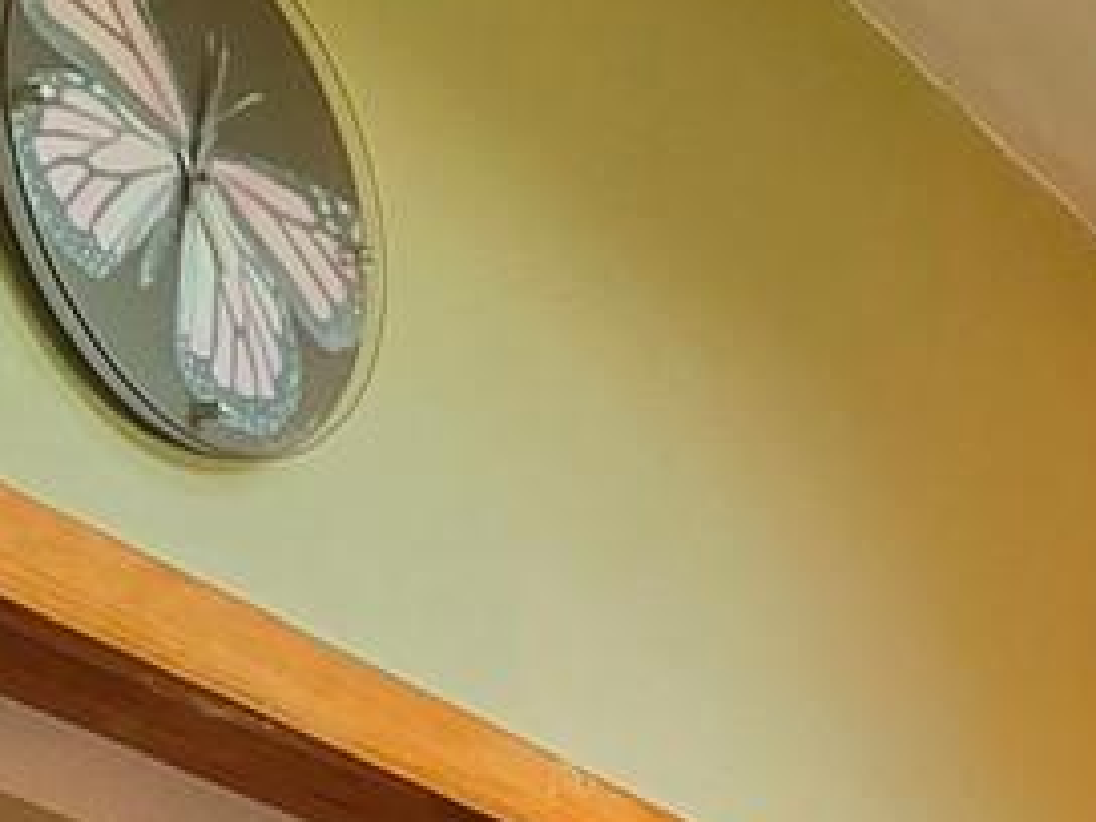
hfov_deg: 18.5
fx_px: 3103
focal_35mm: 98
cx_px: 1475
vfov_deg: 12.5
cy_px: 1829
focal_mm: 2.2
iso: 100
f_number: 2.2
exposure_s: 1/60
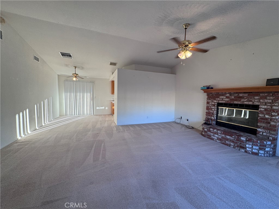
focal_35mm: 14
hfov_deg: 102.1
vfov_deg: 85.7
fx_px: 113
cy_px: 104
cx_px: 140
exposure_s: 1/120
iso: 125
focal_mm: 2.22
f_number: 2.2
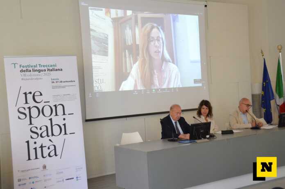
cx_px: 142
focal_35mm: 51
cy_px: 94
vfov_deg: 26.4
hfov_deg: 39.0
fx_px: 403
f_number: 7.1
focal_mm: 34
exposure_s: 1/200
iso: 4000
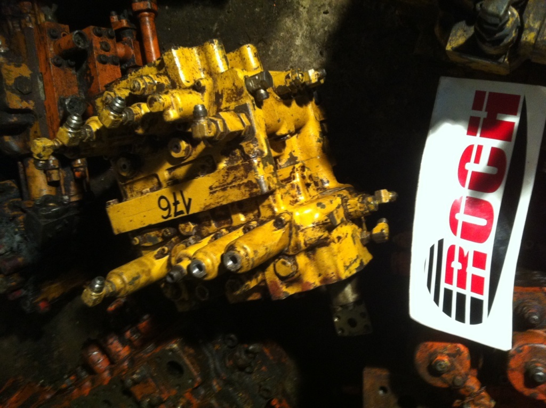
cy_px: 204
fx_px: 551
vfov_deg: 40.6
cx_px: 273
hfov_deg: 52.7
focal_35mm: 35
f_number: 2.8
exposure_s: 1/17
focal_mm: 3.85
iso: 320
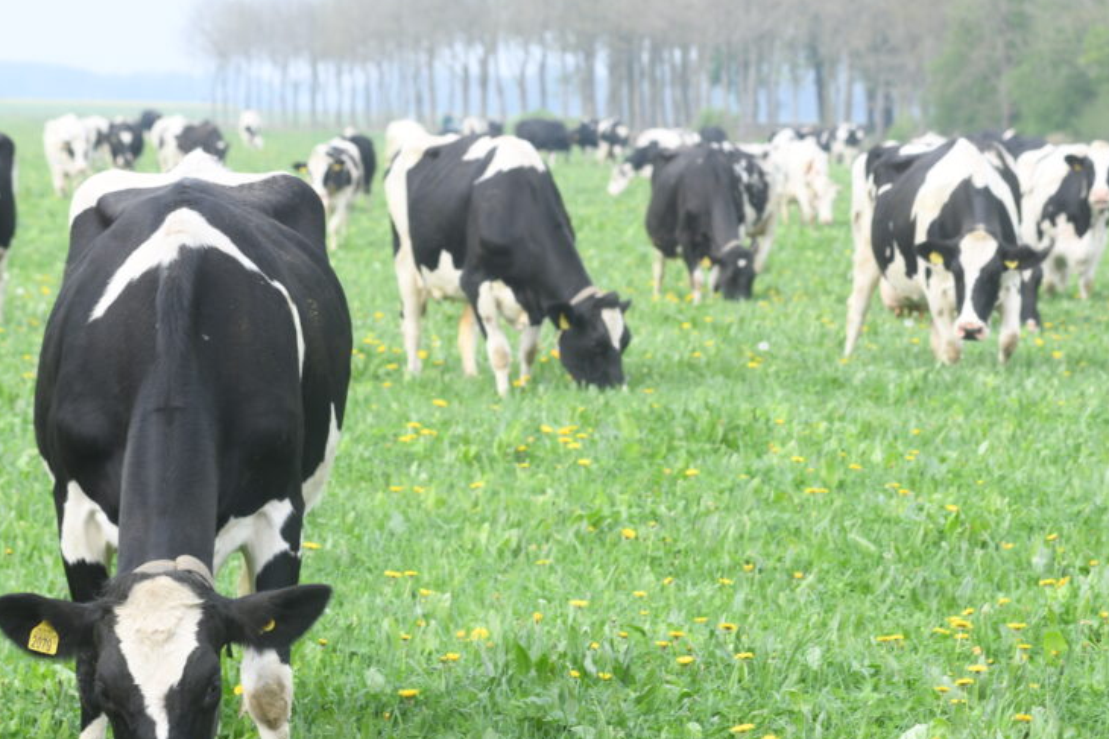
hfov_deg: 10.9
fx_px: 5789
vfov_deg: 7.3
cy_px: 415
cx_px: 530
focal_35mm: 188
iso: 320
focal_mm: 112
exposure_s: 1/200
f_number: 7.1
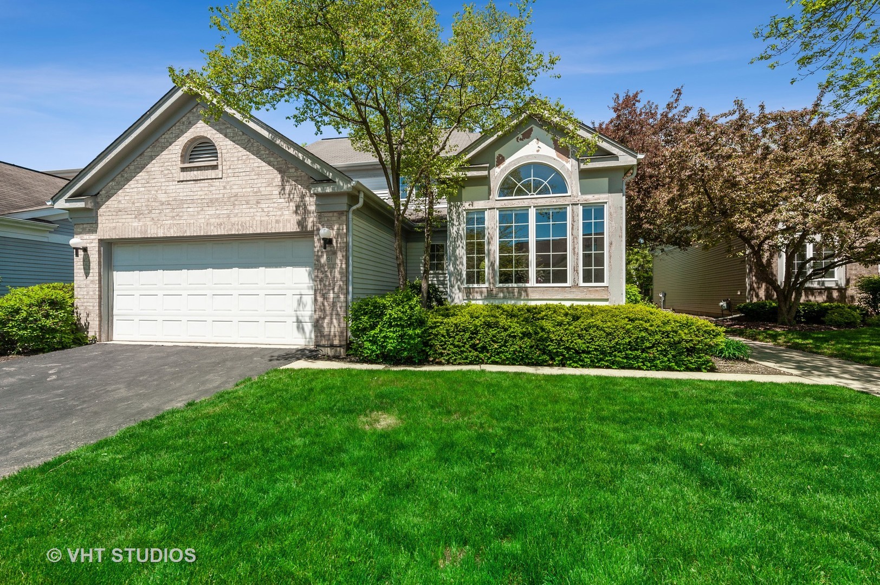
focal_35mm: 15
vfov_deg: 77.2
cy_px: 292
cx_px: 440
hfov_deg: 100.4
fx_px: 366
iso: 200
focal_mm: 15
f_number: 8
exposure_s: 1/640
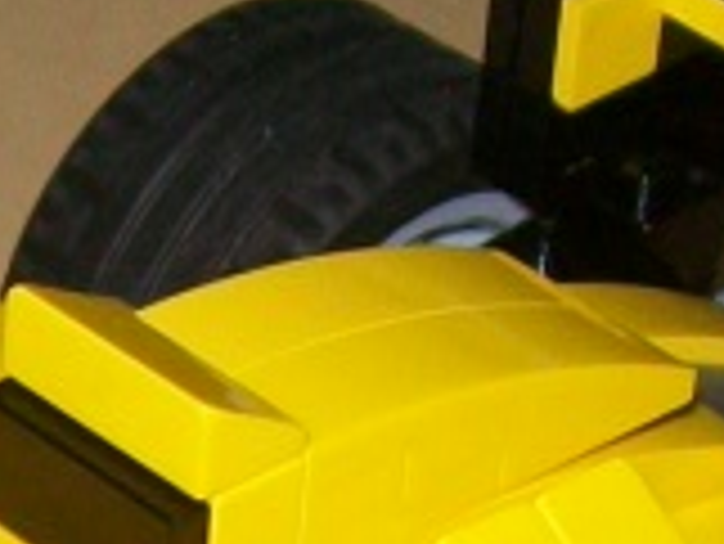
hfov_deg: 7.1
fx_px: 5651
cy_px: 1699
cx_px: -657
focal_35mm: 270
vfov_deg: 5.2
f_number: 2.7
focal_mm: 6.1
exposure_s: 1/60
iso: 64
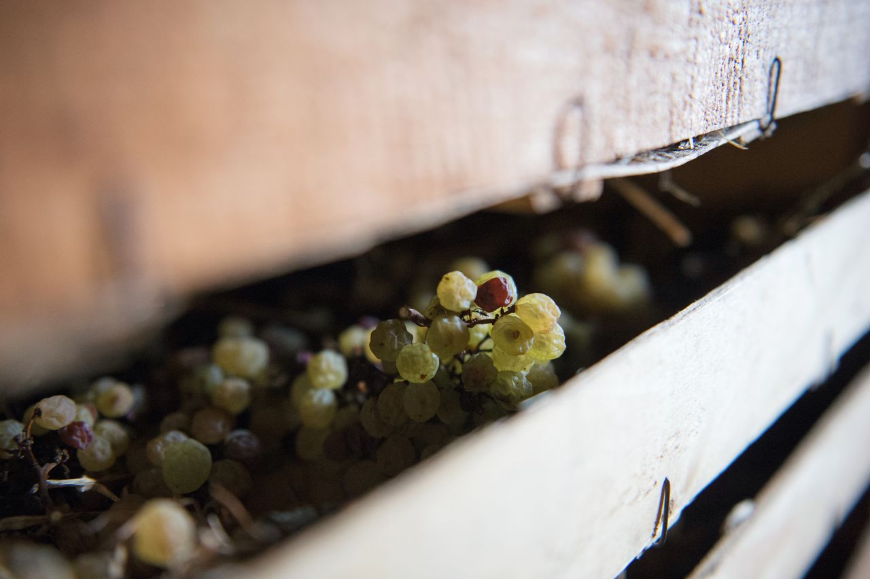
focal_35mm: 36
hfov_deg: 53.2
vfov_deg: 36.8
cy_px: 290
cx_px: 435
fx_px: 870
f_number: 2.8
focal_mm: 36
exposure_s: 1/250
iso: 5000
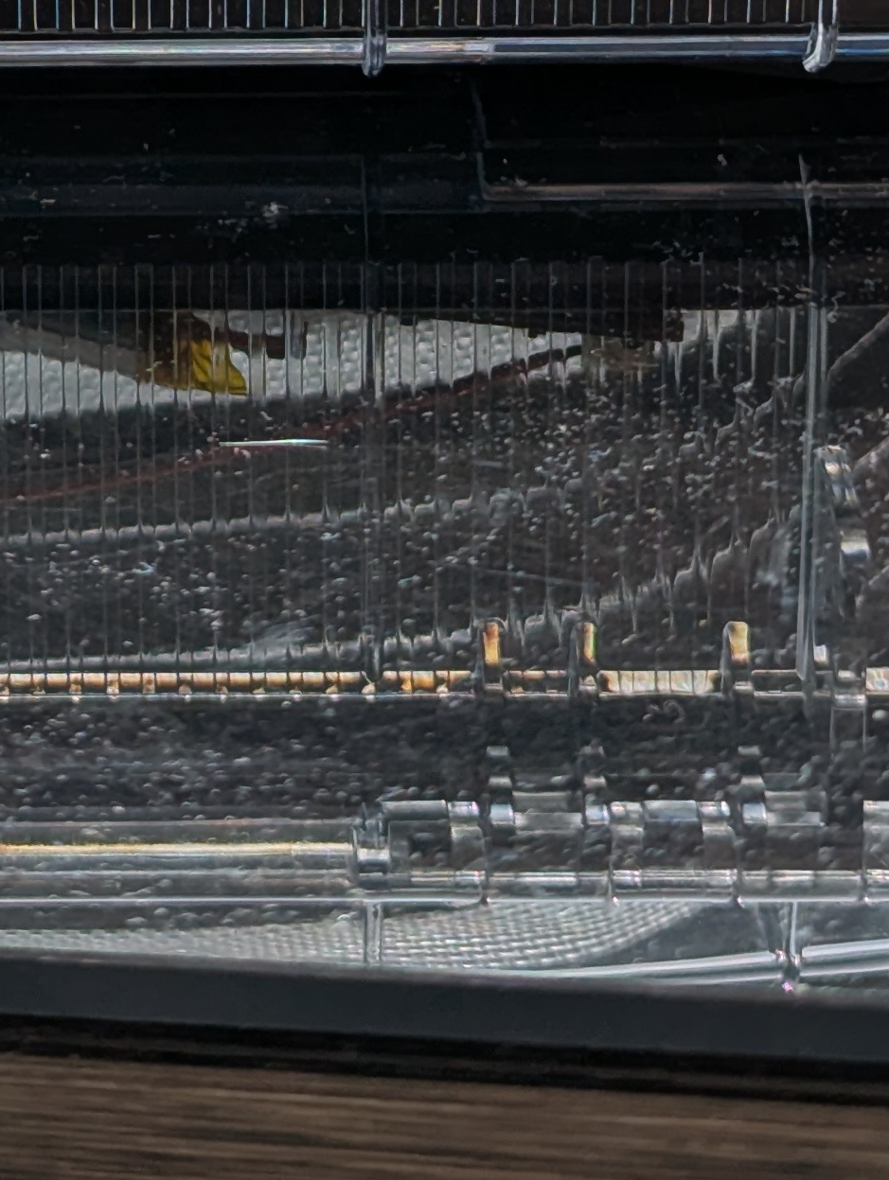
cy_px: -237
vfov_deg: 12.3
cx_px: -112
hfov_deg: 9.4
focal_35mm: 157
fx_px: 5362
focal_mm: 6.81
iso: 45
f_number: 1.85
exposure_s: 1/1727
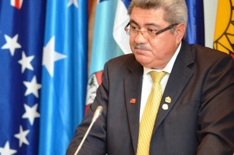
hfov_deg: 4.1
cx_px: 125
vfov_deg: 2.7
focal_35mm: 498
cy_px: 72
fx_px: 3230
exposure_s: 1/60
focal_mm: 210
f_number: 5.3
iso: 1600
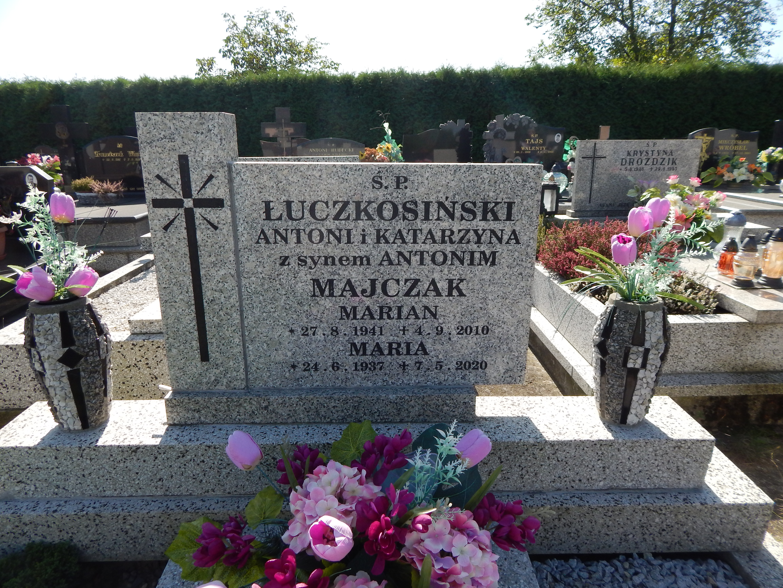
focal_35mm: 23
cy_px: 294
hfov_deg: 73.9
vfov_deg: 58.9
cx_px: 392
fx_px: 520
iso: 125
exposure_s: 1/1000
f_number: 3
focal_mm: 4
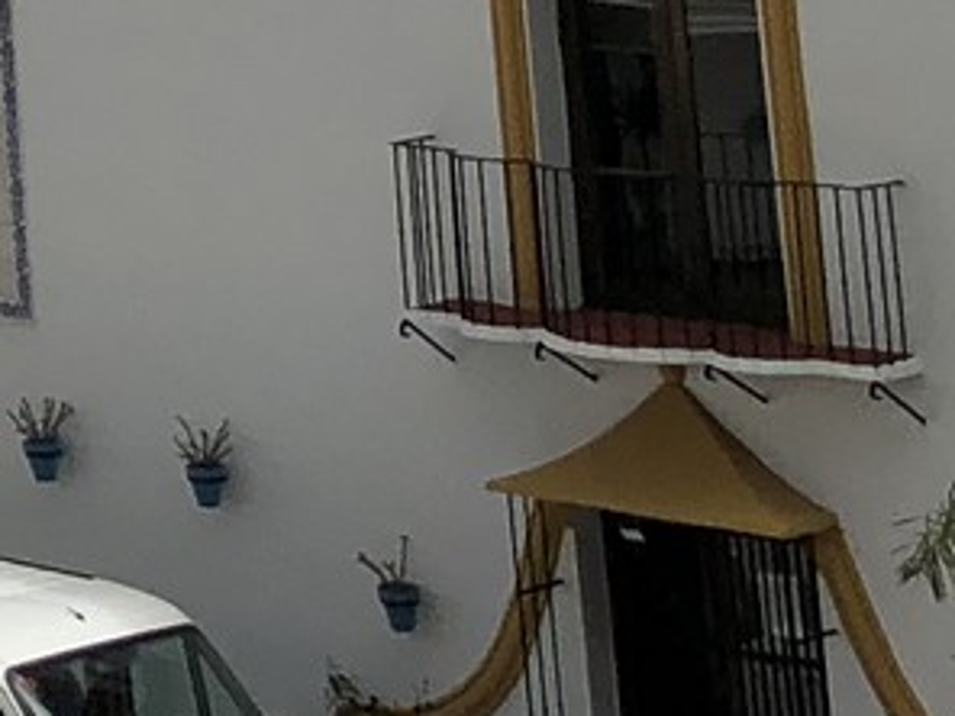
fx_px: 5269
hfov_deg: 9.5
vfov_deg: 6.8
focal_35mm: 191
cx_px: -1136
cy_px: -1603
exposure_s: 1/3472
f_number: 1.8
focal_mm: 3.99
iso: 20
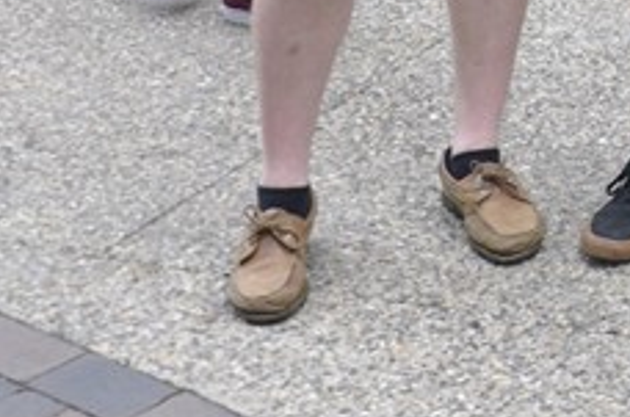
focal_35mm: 145
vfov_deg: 9.0
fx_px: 2532
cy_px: -365
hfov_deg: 12.7
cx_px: 1202
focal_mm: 22
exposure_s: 1/30
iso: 400
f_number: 5.6
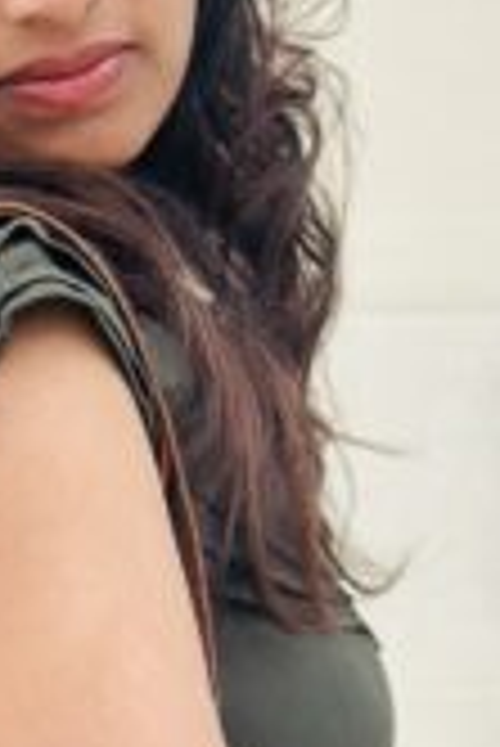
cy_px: 839
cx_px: 59
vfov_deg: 10.2
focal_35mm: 200
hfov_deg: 6.9
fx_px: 4158
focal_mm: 6.86
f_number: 1.78
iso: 80
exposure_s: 1/219
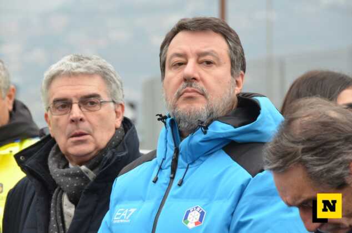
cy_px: 116
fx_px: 2927
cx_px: 176
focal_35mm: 300
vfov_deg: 4.6
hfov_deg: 6.9
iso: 1250
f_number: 10
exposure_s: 1/200
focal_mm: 200
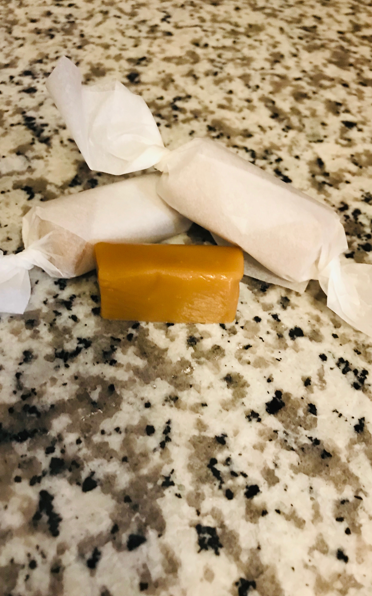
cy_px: 295
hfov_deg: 41.8
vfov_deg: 62.9
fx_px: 487
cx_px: 180
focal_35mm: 30
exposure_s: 1/8
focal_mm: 3.99
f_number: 1.8
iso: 100
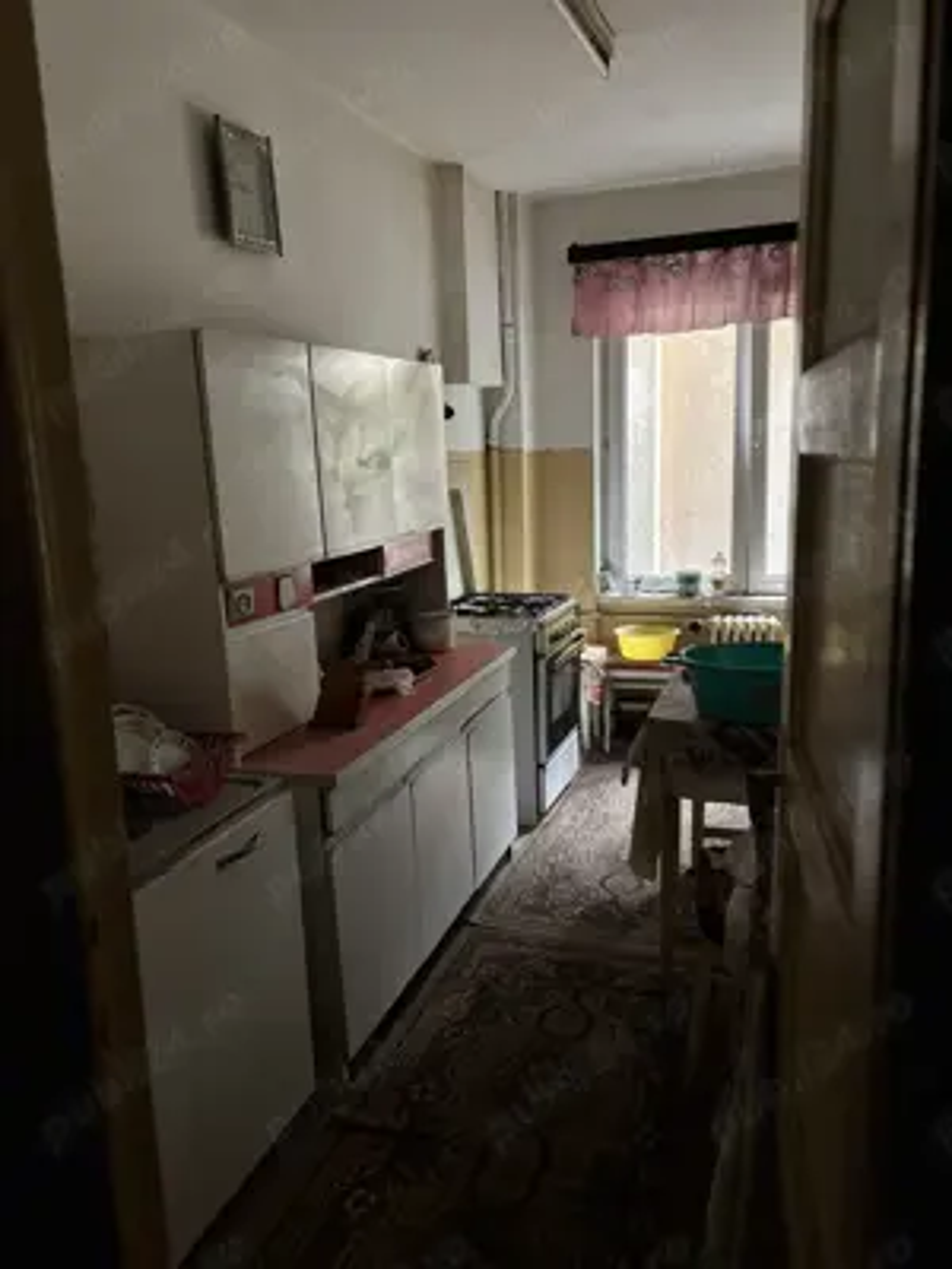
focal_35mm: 26
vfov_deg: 67.3
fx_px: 953
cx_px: 476
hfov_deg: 53.1
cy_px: 634
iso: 500
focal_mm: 5.96
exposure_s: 1/55
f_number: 1.6
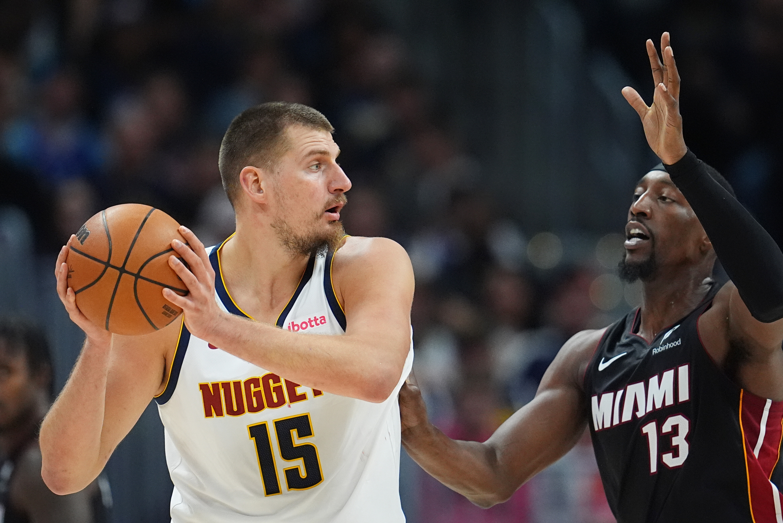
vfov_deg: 2.3
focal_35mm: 600
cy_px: 262
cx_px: 392
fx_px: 13061
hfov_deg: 3.4
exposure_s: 1/2000
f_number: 3.2
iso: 5000
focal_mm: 400
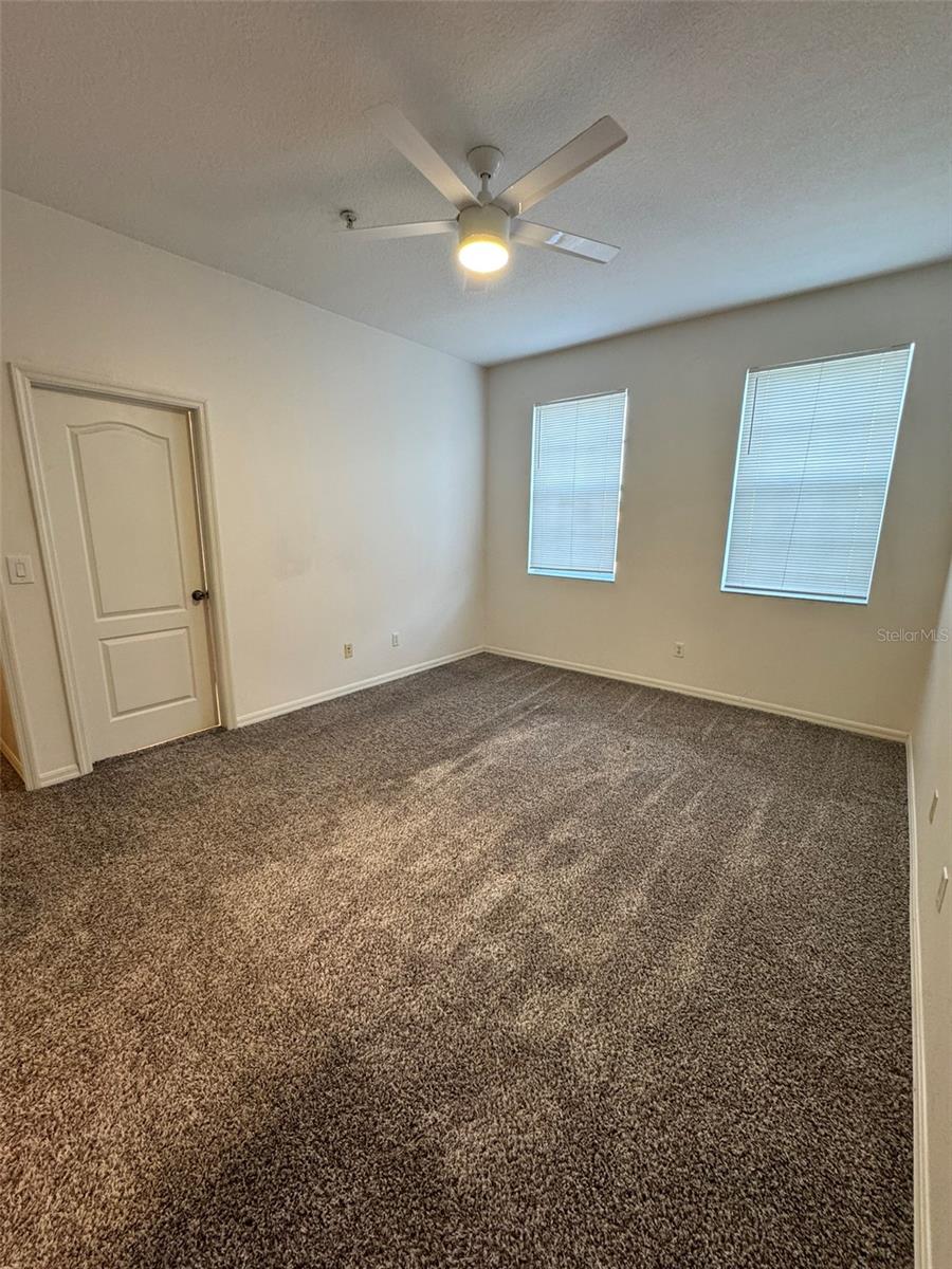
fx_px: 513
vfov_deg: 102.1
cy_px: 634
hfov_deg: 85.7
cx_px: 476
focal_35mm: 14
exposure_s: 1/60
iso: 250
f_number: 2.2
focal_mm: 2.22
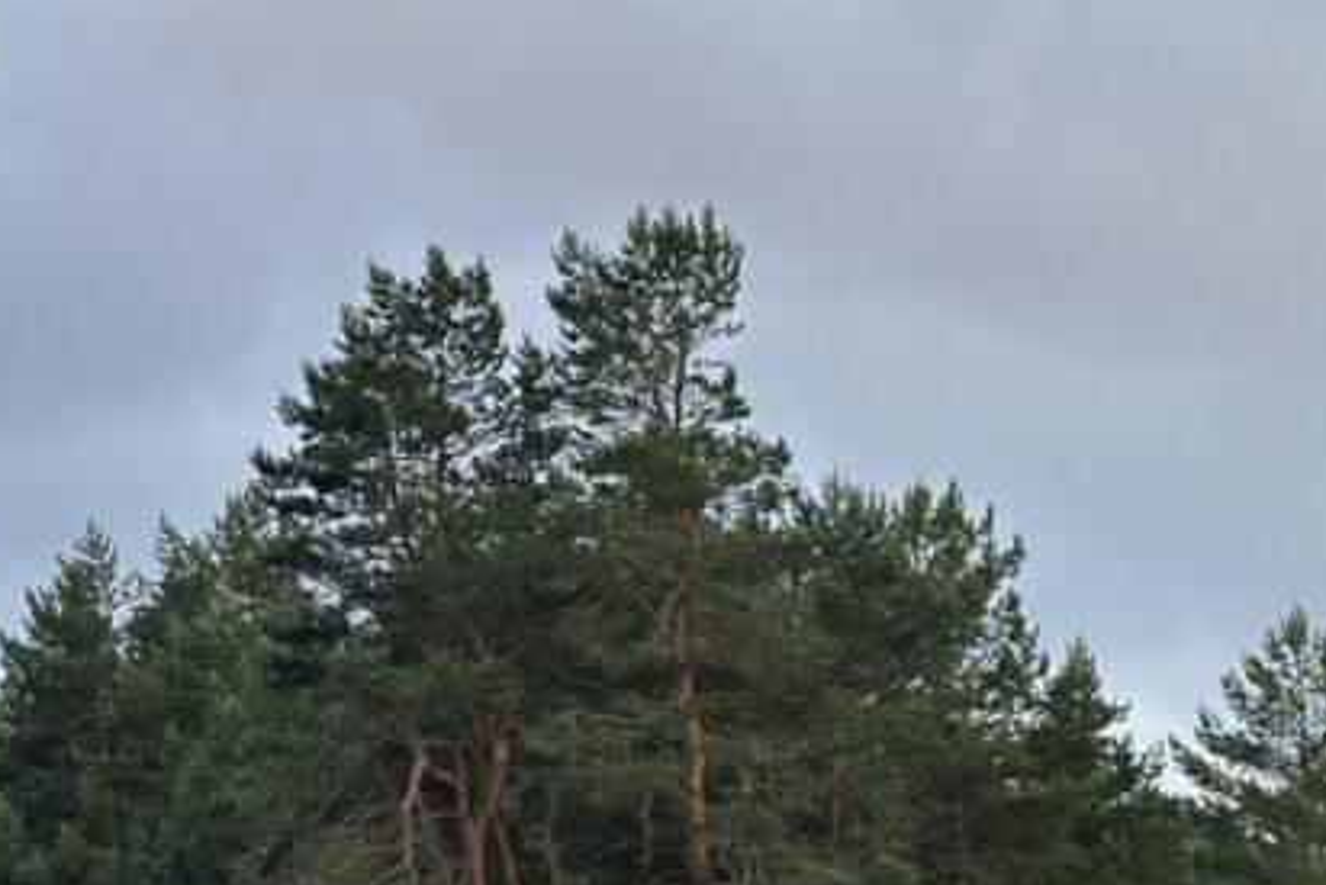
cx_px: 267
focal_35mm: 124
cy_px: 611
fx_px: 4569
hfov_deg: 16.4
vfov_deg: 11.1
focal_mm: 6.86
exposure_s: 1/121
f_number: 1.78
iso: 80
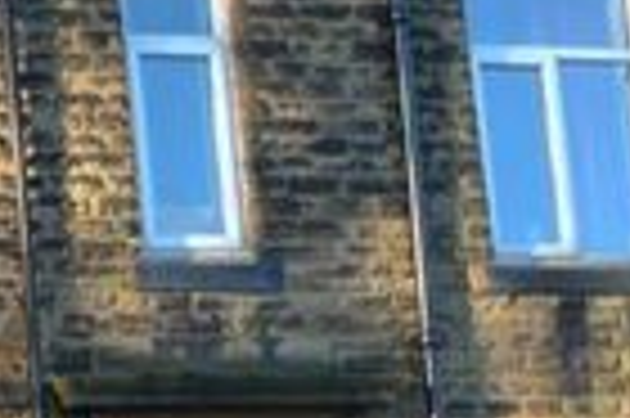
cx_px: -486
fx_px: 2884
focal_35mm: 165
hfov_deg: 11.6
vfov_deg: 8.3
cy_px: 205
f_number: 5.6
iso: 250
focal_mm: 22
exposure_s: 1/125
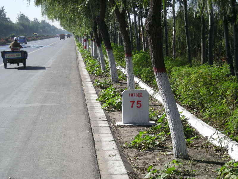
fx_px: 646
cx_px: 119
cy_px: 90
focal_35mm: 94
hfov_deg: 20.9
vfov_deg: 15.7
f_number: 4.4
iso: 50
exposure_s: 1/298
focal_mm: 15.3
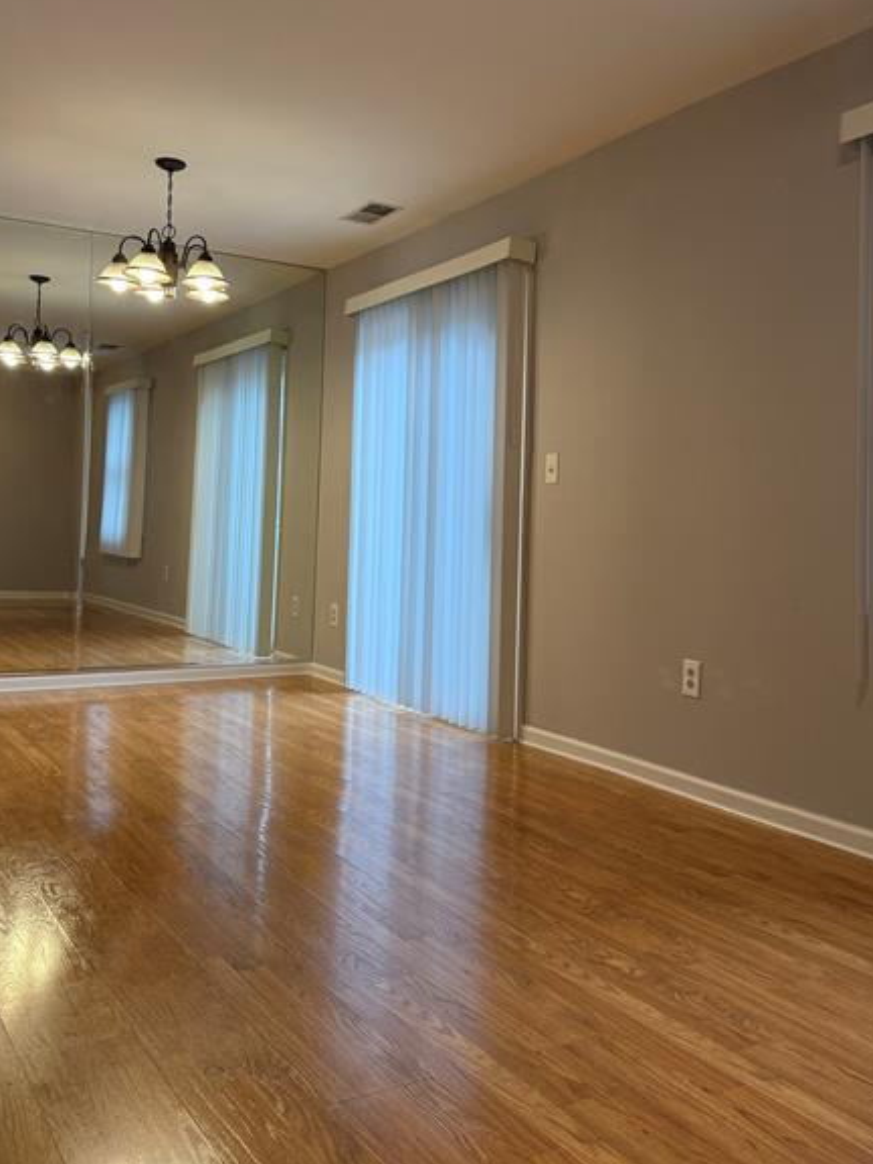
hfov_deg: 44.2
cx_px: 432
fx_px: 1076
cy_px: 485
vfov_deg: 56.5
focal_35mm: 32
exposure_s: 1/232
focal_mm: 6.76
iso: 200
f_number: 1.78
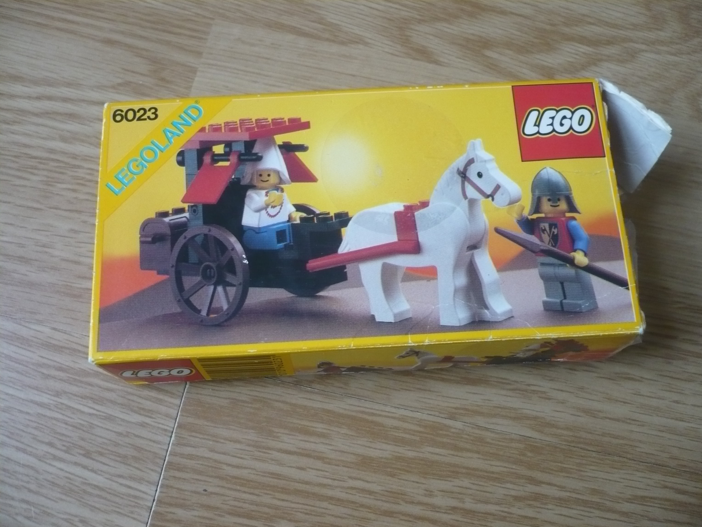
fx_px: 710
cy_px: 264
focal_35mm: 35
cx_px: 351
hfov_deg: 52.6
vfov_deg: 40.7
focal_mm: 5.8
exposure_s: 1/30
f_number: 2.8
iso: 250
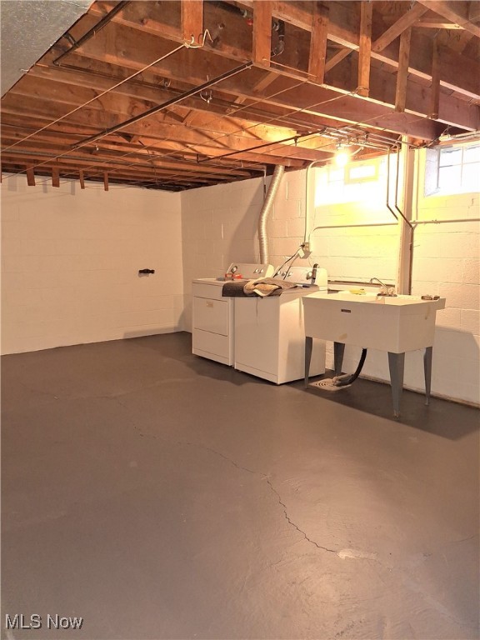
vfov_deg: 69.4
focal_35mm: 25
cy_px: 320
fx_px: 462
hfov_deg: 54.9
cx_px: 240
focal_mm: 4.69
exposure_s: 1/30
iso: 200
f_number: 1.8
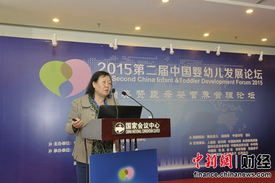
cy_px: 92
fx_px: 267
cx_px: 138
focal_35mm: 35
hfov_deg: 54.5
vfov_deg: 37.8
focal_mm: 35
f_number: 5.6
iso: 1000
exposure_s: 1/80
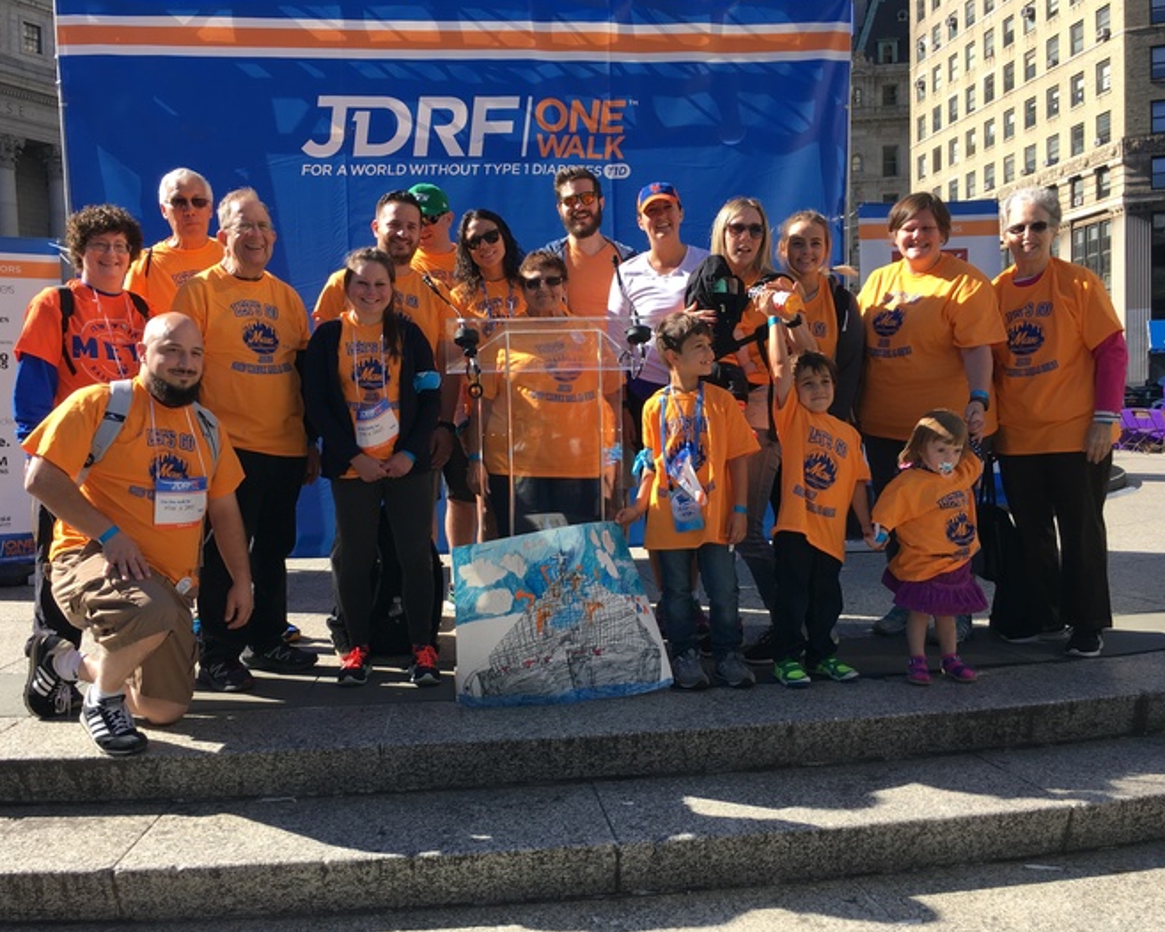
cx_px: 541
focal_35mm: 31
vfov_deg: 47.1
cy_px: 470
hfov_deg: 57.1
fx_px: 1069
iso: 25
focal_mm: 4.15
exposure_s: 1/663
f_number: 2.2
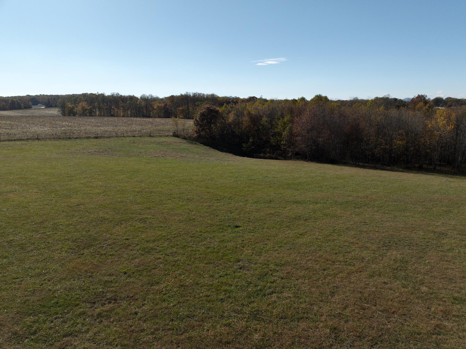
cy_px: 174
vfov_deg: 56.8
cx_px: 233
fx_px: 323
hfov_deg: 71.6
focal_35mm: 24
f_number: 2.8
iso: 120
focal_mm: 12.29
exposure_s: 1/2500
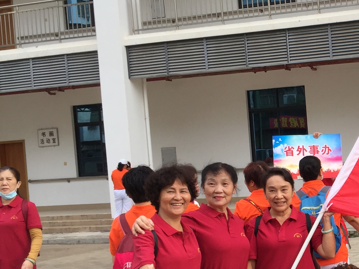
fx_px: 767
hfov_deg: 23.7
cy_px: 193
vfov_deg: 19.8
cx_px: 447
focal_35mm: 74
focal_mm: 4.15
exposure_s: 1/204
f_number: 2.2
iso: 32
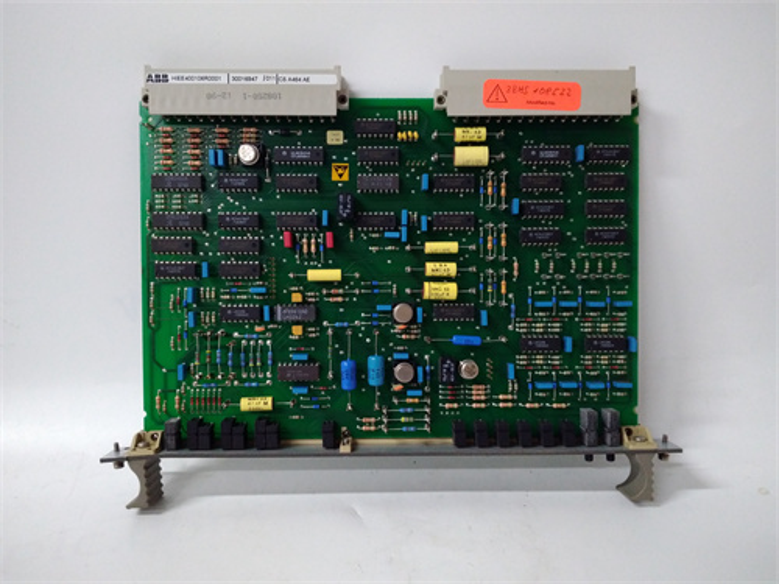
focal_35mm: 27
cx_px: 390
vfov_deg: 51.4
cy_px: 292
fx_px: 608
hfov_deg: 65.3
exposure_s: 1/33
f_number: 2
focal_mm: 3.79
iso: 674
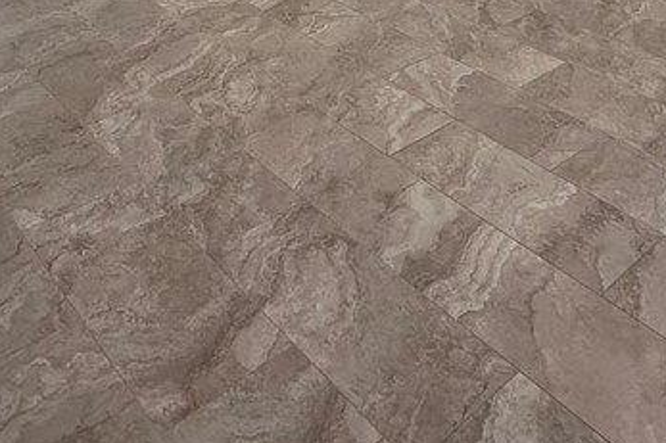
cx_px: 274
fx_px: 795
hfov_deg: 45.3
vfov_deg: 25.1
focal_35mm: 43
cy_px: -192
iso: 100
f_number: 2.2
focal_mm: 2.22
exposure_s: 1/120
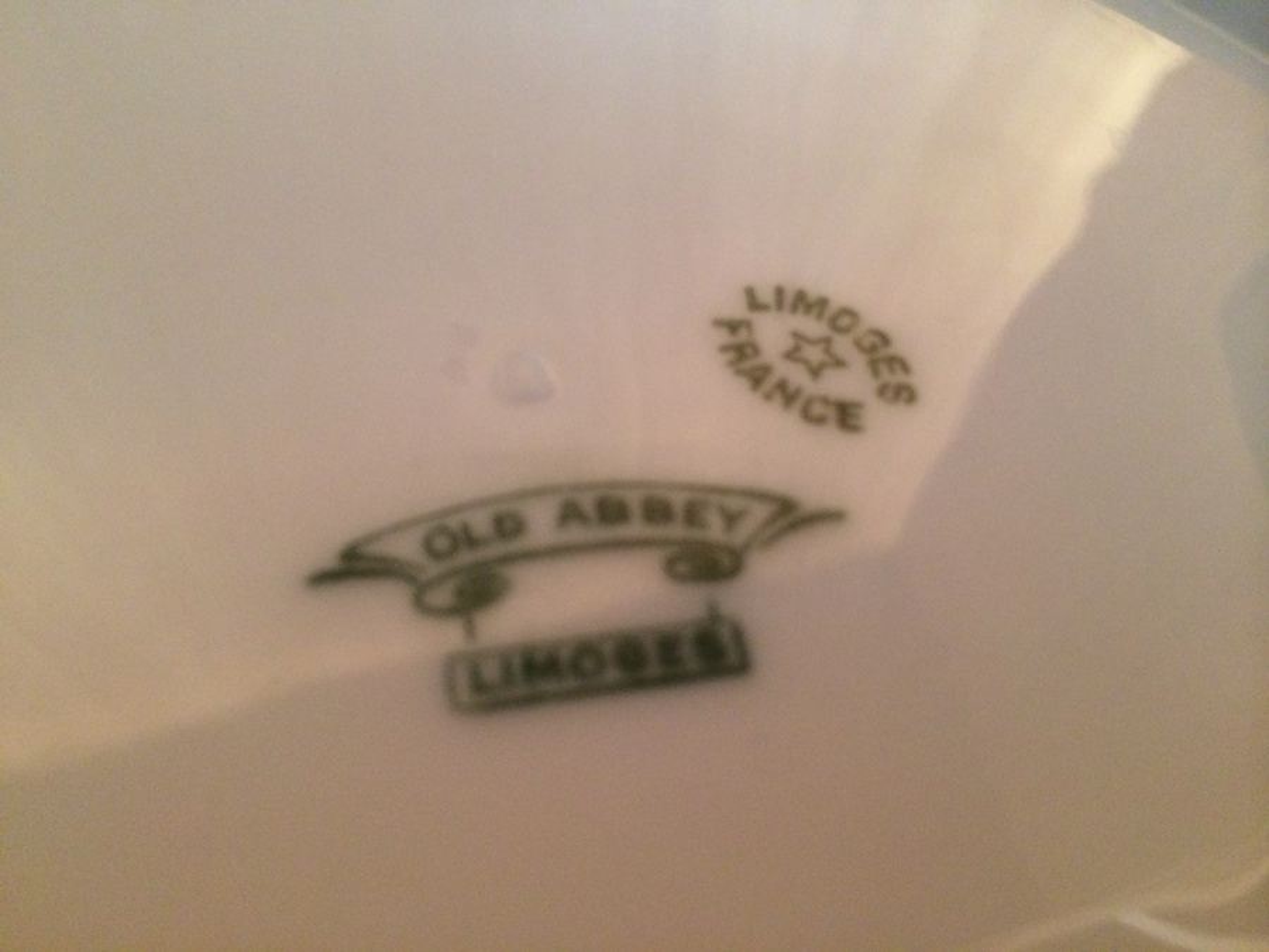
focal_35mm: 30
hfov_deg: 60.0
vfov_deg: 46.8
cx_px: 634
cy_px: 476
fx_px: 1100
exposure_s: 1/24
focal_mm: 4.12
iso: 320
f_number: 2.2
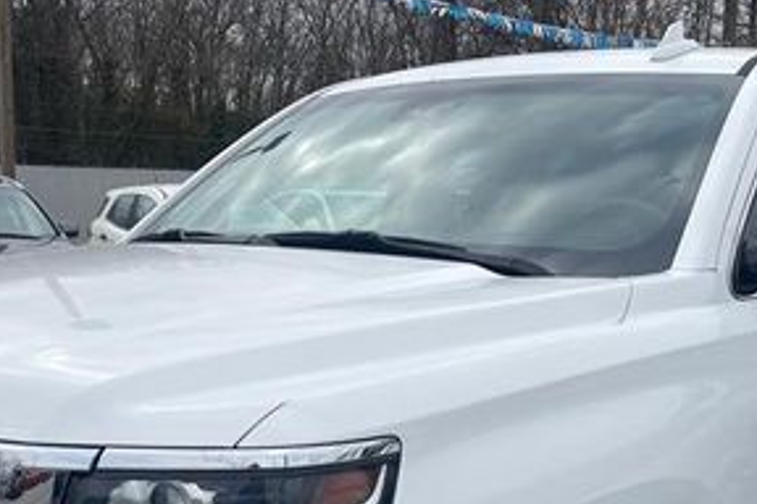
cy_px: 504
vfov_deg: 21.8
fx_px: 1262
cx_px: 365
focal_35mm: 60
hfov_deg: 33.4
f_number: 1.6
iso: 32
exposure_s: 1/2203
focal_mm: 5.1
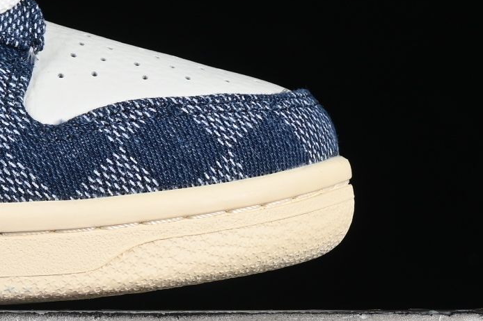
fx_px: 4036
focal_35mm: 301
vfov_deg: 4.5
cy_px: -99
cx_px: -290
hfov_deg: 6.7
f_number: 8
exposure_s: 1/80
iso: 160
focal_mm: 50
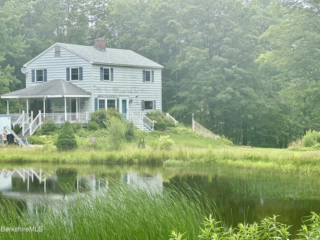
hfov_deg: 25.3
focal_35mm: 77
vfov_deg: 19.1
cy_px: 120
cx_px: 160
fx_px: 712
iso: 25
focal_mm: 9
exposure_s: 1/159
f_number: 2.8
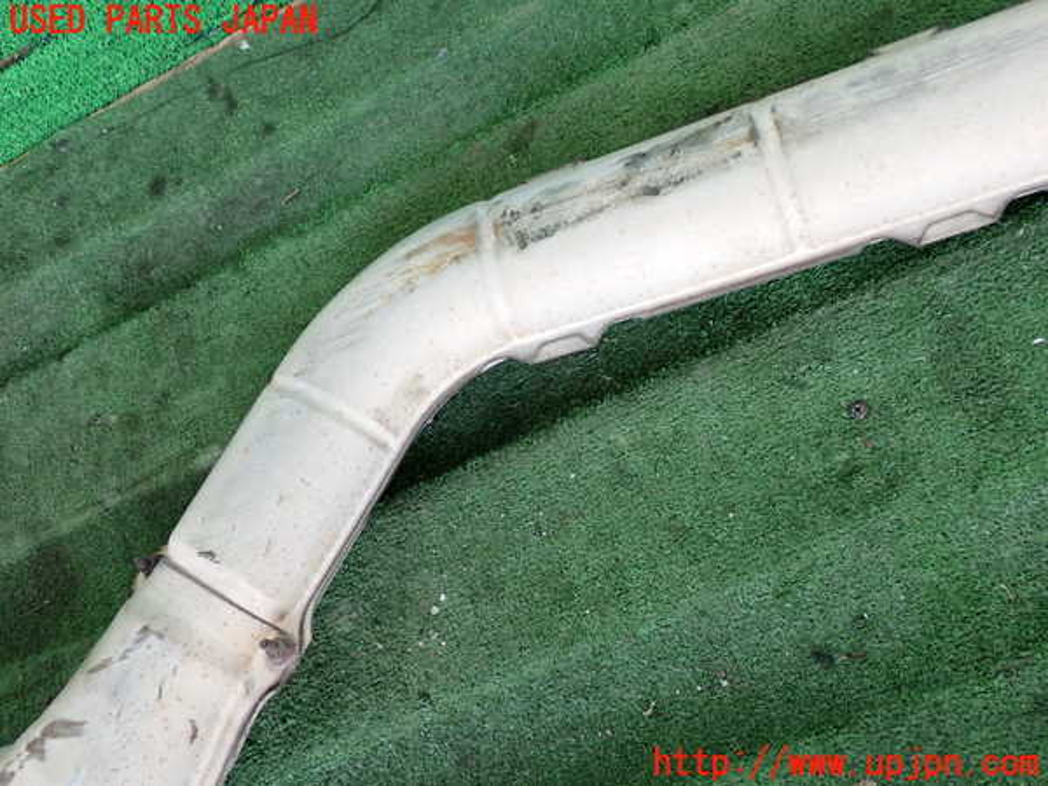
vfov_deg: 39.7
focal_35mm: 36
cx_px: 524
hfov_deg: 51.4
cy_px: 393
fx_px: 1090
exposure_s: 1/125
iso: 400
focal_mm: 6.37
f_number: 2.5
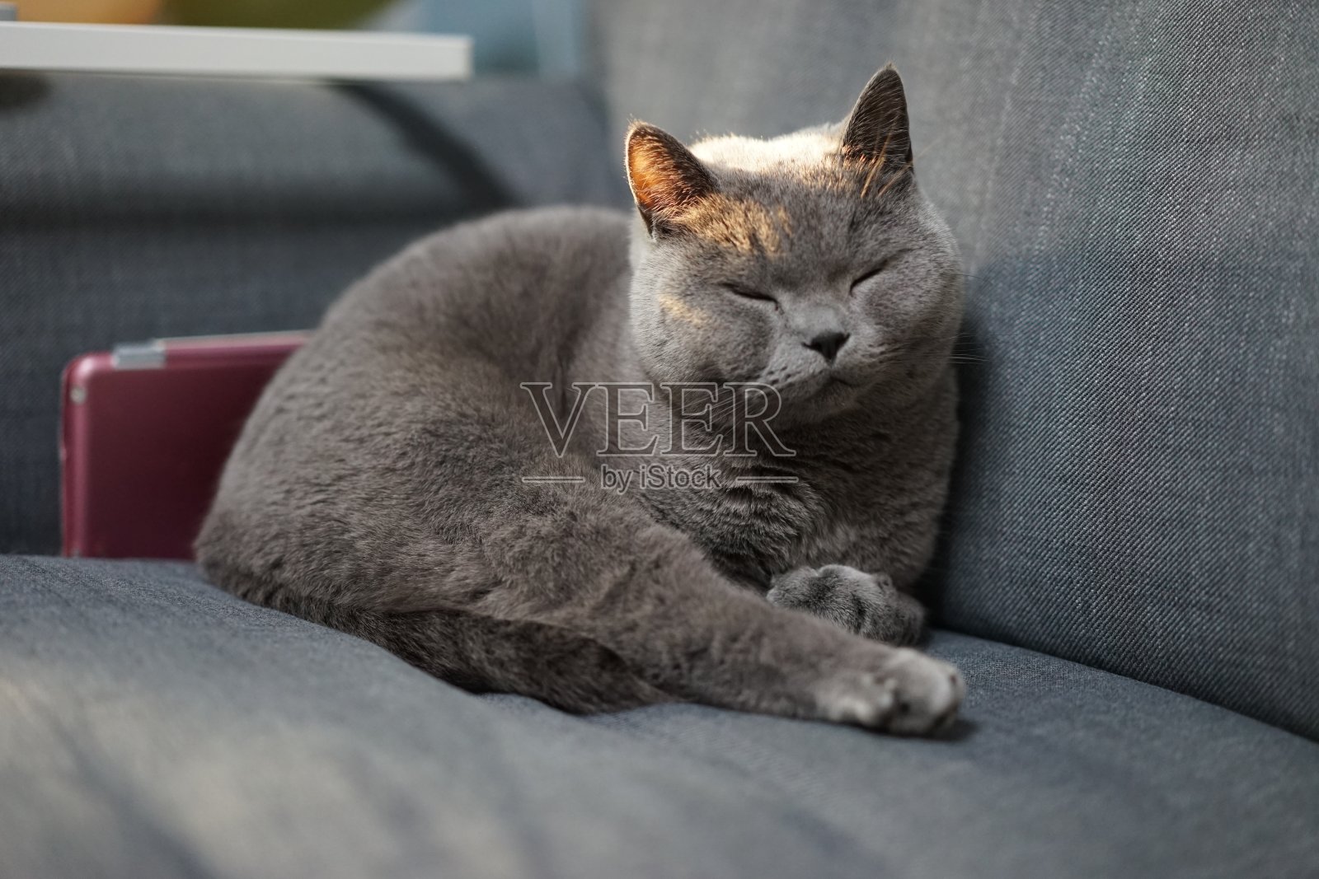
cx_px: 660
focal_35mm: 55
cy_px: 440
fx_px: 2015
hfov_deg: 36.2
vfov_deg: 24.6
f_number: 2
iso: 1600
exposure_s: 1/160
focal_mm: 55
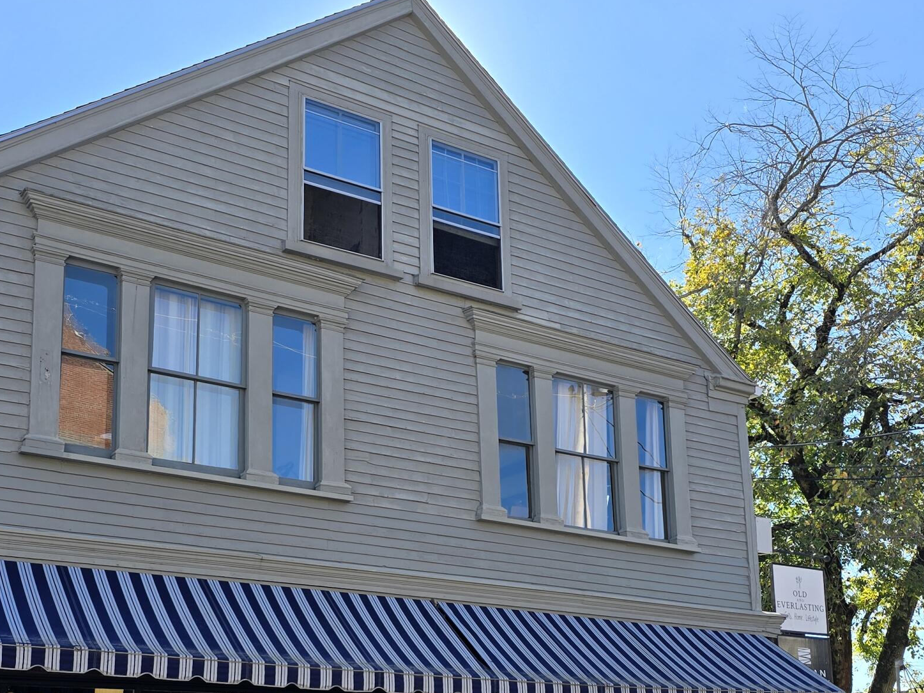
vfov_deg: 31.9
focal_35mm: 44
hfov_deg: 42.9
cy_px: 562
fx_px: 1174
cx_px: 415
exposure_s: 1/507
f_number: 1.7
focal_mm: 6.3
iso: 12
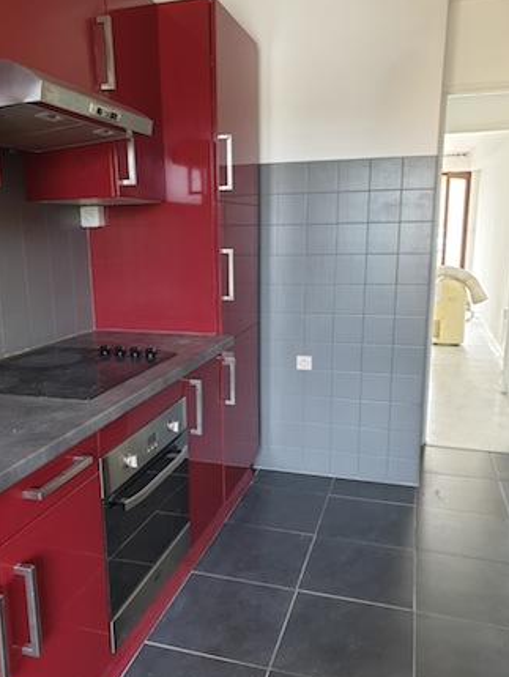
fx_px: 568
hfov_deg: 48.2
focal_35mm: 29
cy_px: 345
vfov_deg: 61.6
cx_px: 230
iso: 160
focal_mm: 4.3
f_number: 2.4
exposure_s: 1/49
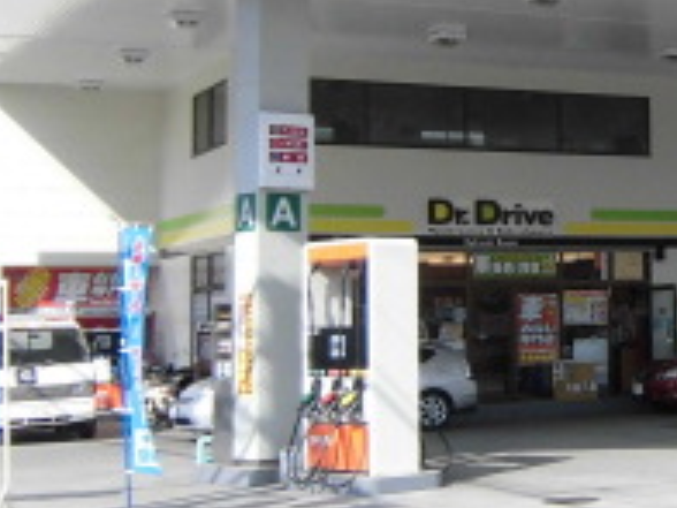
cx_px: 881
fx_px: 1662
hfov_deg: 20.9
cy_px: 187
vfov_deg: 17.3
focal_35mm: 85
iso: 100
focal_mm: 4.7
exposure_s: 1/800
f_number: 2.8
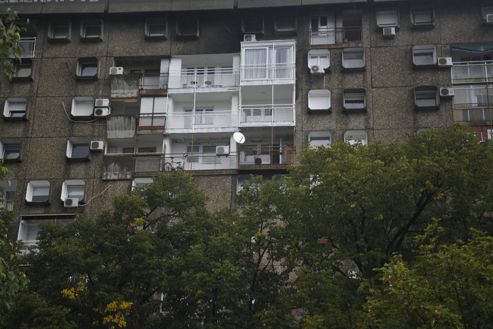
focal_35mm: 62
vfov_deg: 21.9
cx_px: 246
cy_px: 164
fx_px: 849
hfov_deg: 32.4
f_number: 2.8
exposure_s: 1/6400
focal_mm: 62
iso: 1000
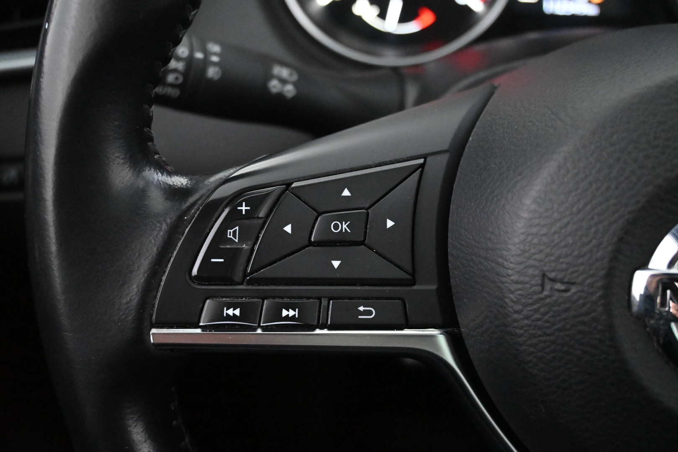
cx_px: 339
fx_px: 777
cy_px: 226
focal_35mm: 41
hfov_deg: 47.2
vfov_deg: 32.4
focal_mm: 27.5
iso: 11400
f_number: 4.5
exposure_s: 1/40
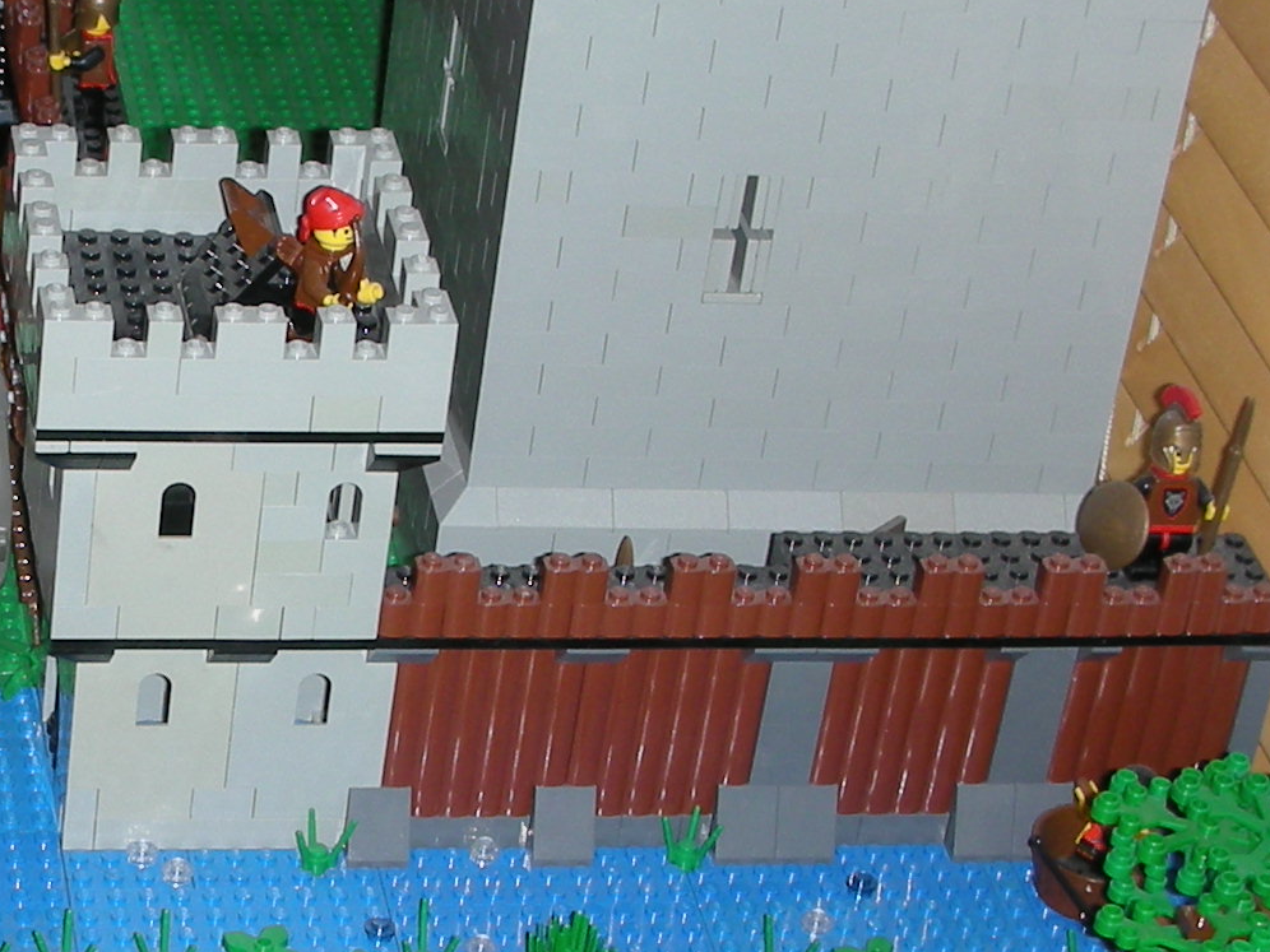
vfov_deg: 13.6
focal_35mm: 108
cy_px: 751
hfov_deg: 17.6
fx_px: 3962
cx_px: -92
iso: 50
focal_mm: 5.8
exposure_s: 1/60
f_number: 2.8
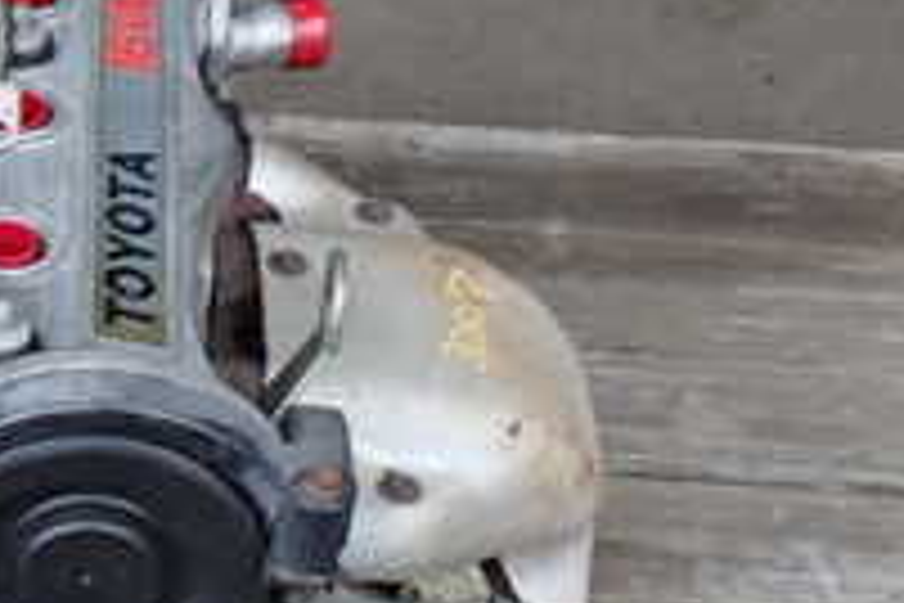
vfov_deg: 10.8
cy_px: 454
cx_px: -180
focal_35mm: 127
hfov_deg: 15.5
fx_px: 3189
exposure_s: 1/100
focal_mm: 7.31
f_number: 4
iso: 100
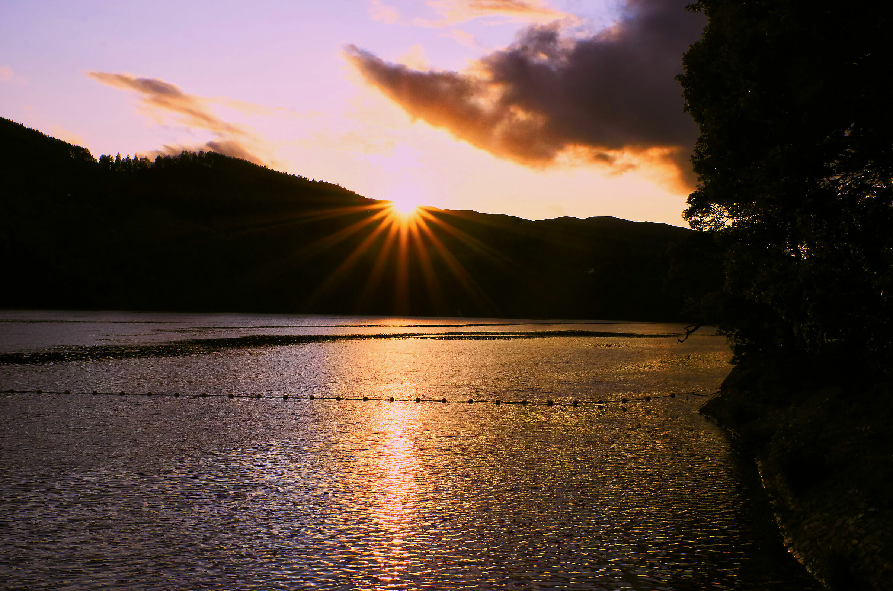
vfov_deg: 36.7
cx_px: 446
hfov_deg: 53.2
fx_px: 891
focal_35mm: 36
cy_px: 296
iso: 1000
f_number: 16
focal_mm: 24
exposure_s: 1/1600
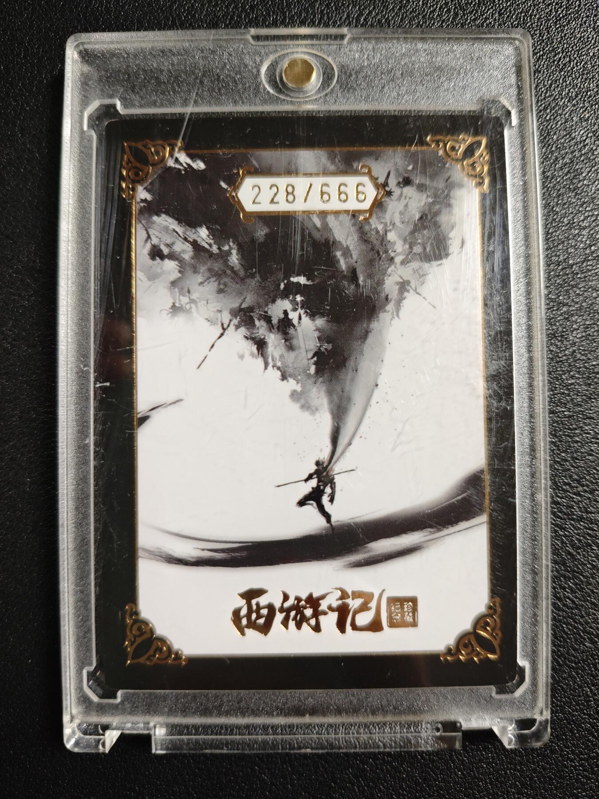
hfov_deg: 53.1
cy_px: 400
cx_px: 300
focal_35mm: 26
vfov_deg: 67.3
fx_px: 600
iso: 400
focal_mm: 4.94
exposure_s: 1/100
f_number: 1.5
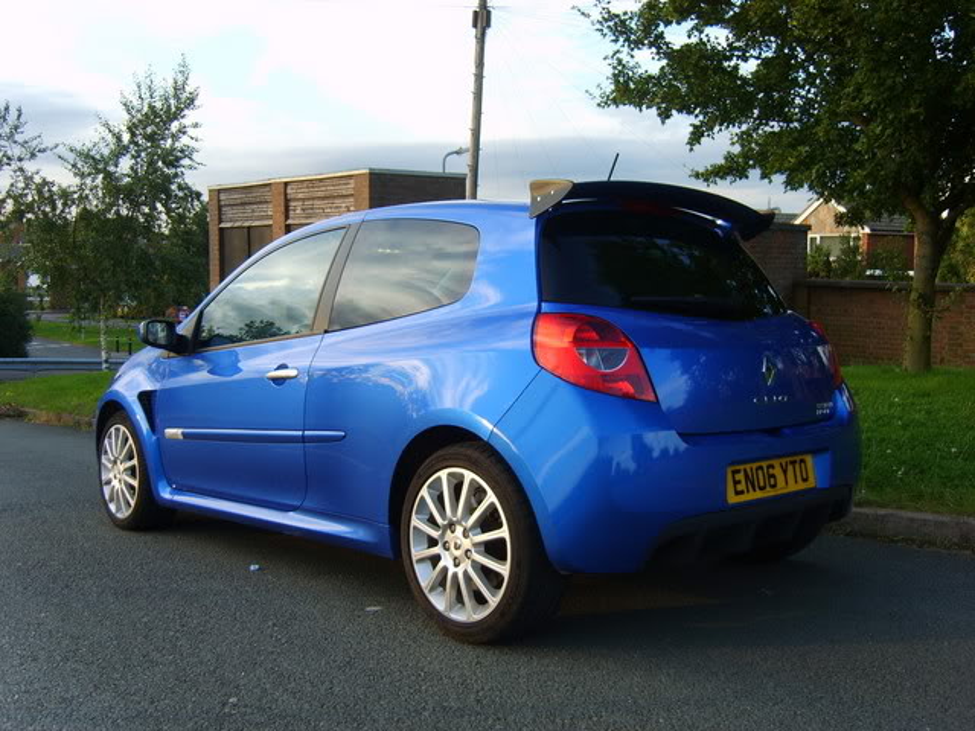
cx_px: 488
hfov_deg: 52.6
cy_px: 366
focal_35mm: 35
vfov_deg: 40.7
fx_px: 986
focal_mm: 7.4
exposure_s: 1/180
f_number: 2.8
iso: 50
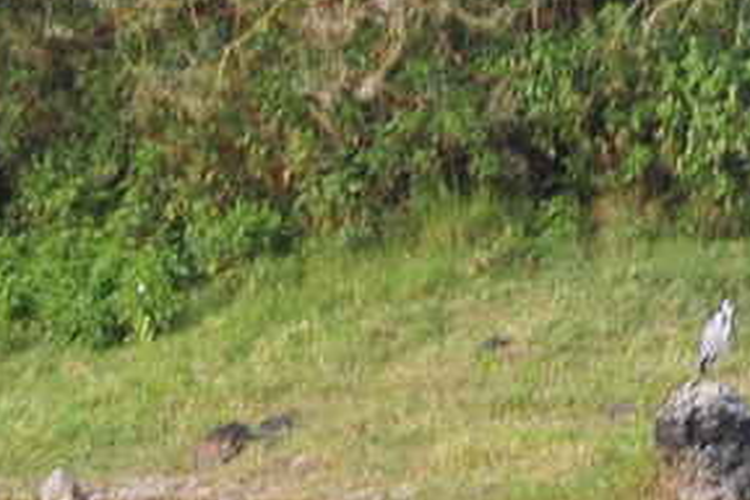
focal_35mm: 700
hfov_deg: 2.9
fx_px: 14582
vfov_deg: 2.0
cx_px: -1656
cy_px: 755
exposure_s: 1/200
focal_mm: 105
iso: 1250
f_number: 8
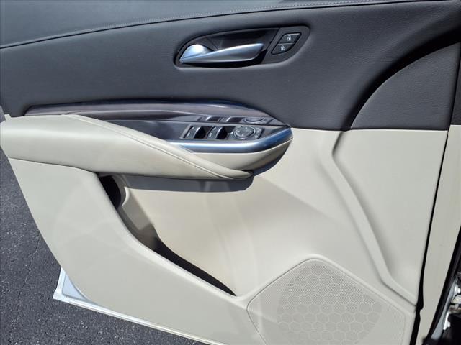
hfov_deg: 65.3
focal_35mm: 27
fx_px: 360
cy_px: 172
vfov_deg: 51.4
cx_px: 230
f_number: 1.9
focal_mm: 3.58
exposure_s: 1/1667
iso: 40
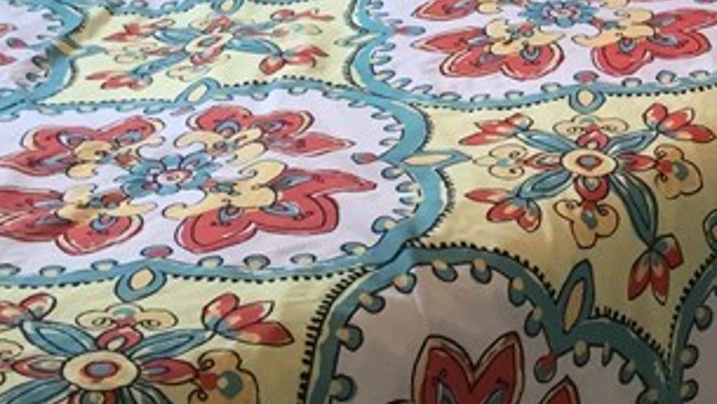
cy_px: -265
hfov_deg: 19.4
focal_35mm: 106
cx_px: 762
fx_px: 2017
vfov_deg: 10.9
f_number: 2.2
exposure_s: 1/30
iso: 40
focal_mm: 4.15
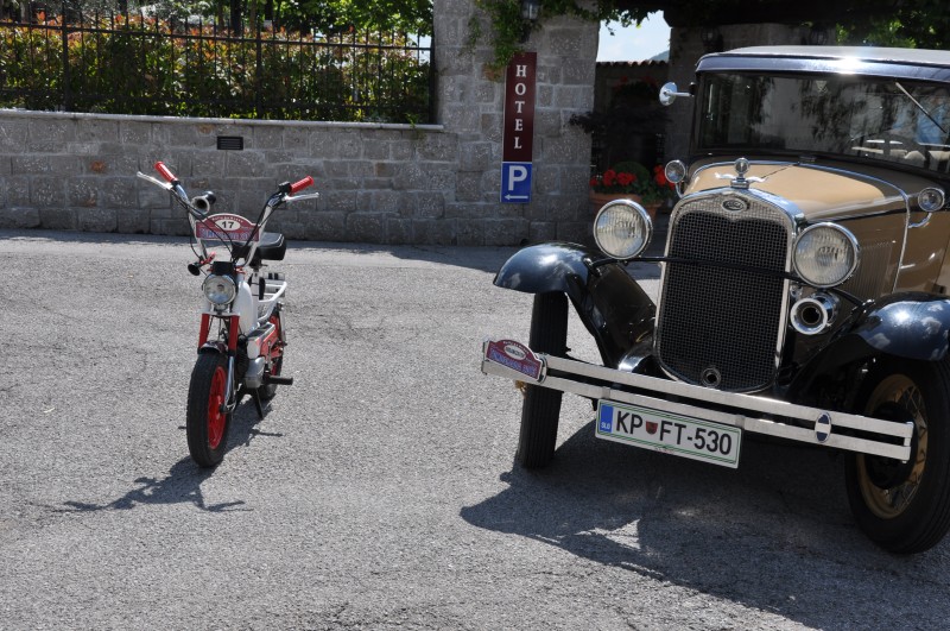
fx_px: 1344
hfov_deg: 38.9
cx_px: 475
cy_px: 316
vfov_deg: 26.4
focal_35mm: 51
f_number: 10
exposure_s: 1/400
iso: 200
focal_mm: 34
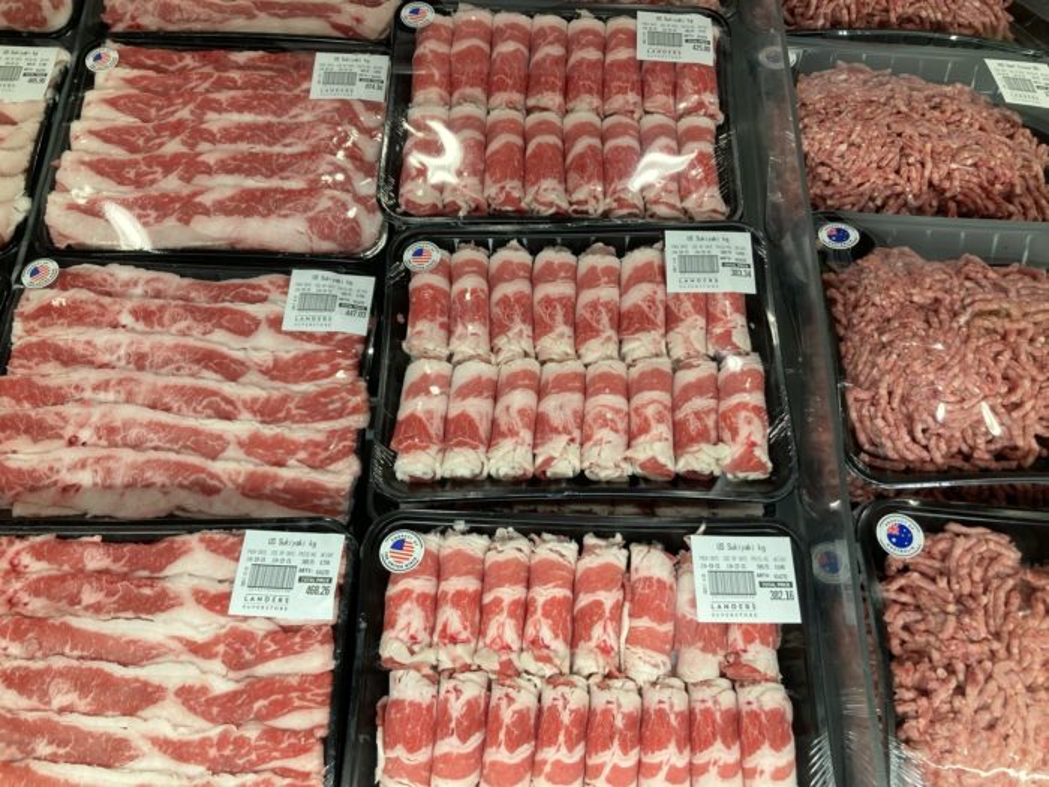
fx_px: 849
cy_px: 394
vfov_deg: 49.7
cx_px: 524
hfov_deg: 63.4
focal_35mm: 28
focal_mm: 3.99
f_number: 1.8
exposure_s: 1/121
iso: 80
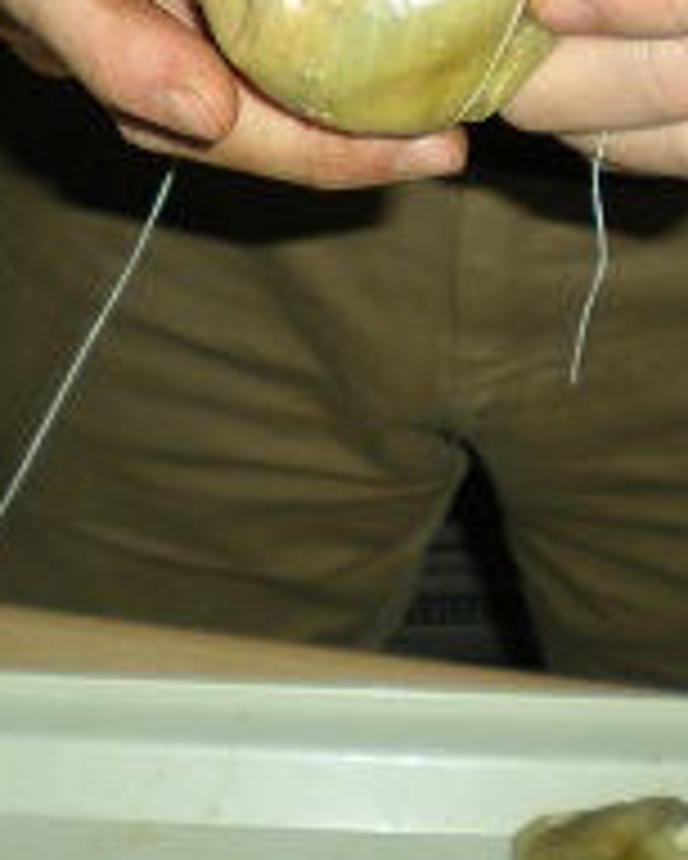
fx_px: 2467
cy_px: 110
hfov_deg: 15.8
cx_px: 238
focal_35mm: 97
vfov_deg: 19.4
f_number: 3.1
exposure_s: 1/60
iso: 64
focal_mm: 6.3
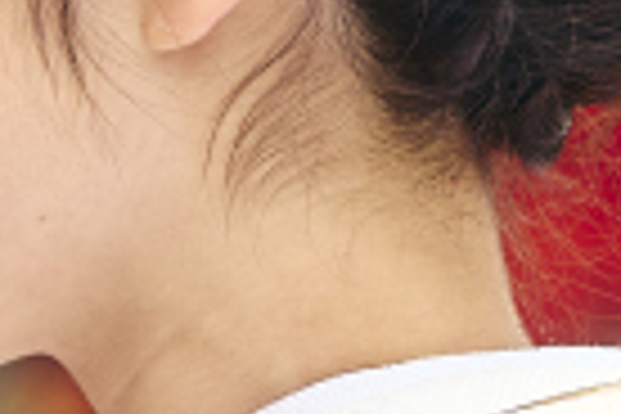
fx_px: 22734
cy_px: 250
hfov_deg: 1.6
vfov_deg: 1.0
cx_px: -567
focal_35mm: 1318
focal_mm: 152
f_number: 4.5
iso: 320
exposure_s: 1/250
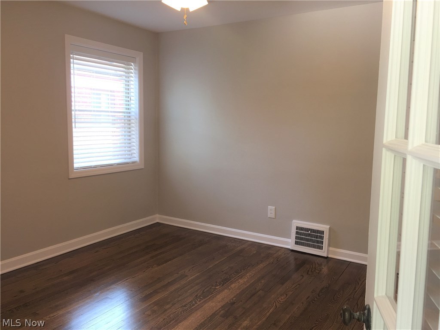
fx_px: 369
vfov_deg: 48.2
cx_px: 220
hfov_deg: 61.7
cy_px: 165
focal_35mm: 29
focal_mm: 4.15
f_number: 2.2
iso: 32
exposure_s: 1/40
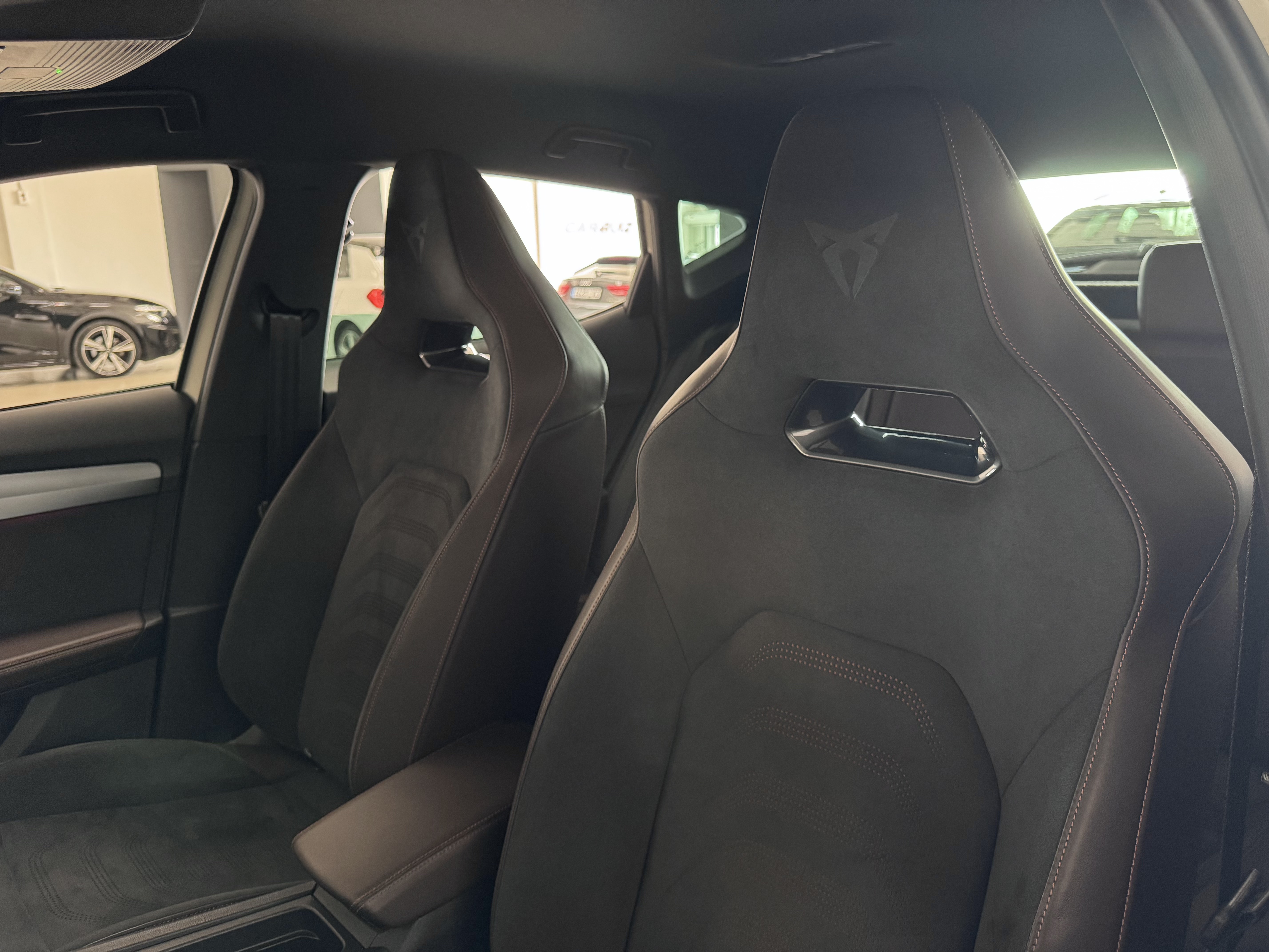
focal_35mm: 24
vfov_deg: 56.8
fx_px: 880
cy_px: 476
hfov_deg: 71.6
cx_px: 634
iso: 320
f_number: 1.78
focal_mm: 6.76
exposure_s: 1/60
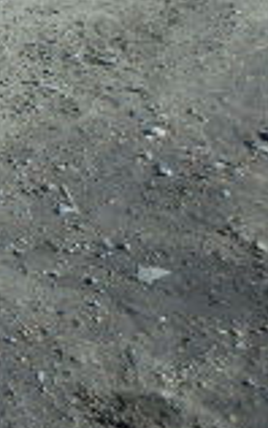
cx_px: -550
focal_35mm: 120
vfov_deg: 16.1
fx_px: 1400
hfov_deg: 8.9
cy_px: -184
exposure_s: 1/640
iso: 125
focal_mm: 5
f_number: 3.9
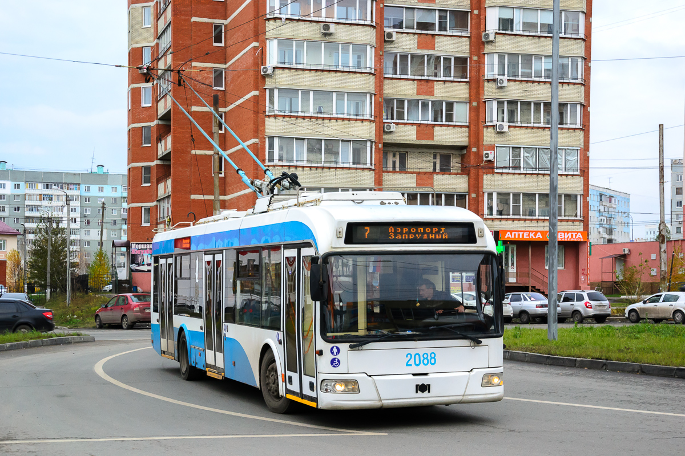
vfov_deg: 22.6
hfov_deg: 33.4
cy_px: 228
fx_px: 1142
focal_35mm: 60
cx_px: 342
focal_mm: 40
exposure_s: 1/200
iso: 800
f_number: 6.3
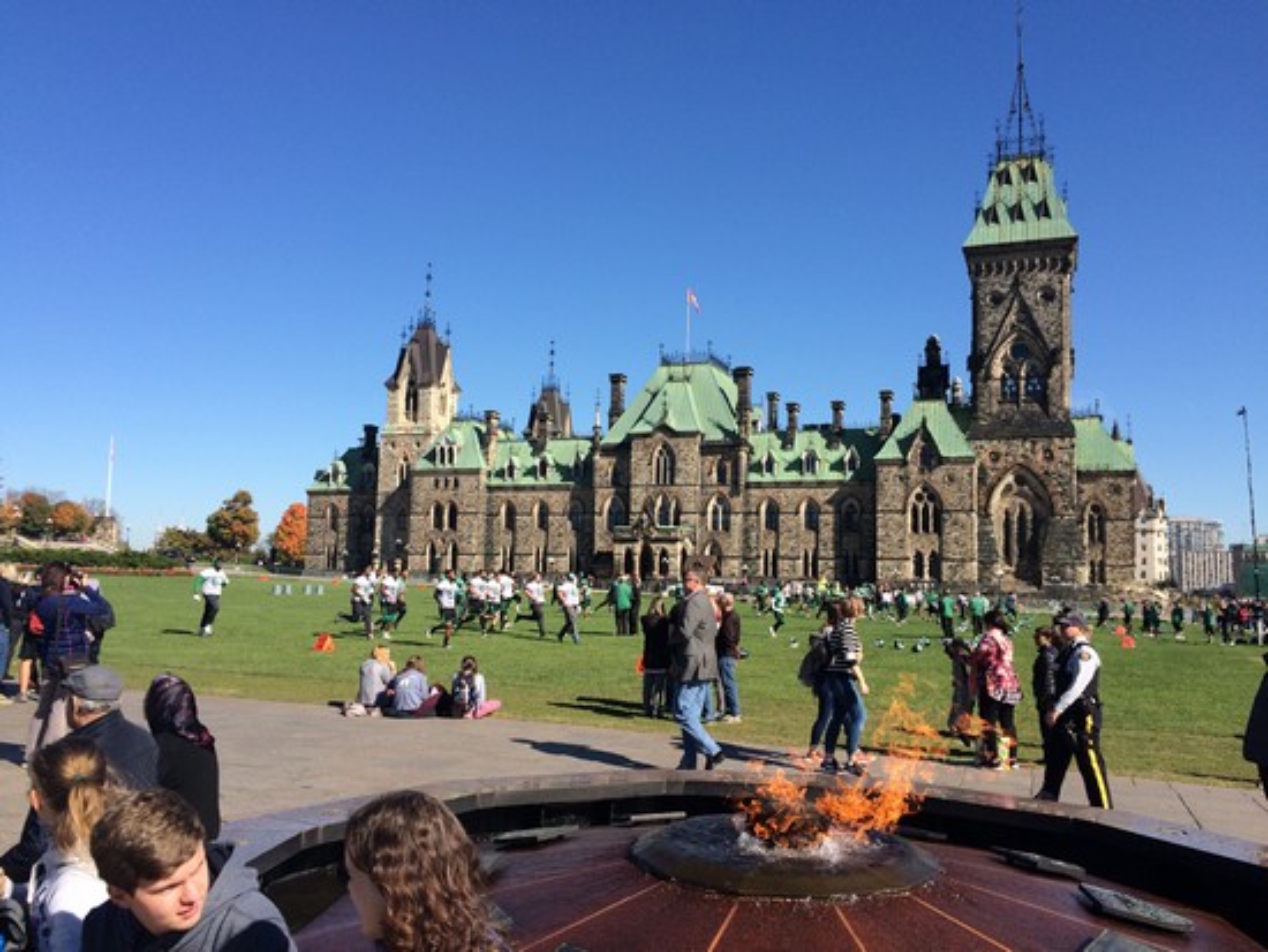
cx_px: 634
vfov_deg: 48.3
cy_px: 476
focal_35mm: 29
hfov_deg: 61.6
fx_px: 1063
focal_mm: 4.15
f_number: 2.2
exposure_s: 1/1866
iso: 32
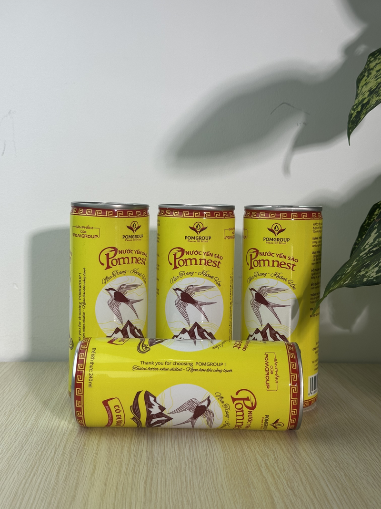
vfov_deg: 39.7
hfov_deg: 30.3
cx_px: 190
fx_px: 705
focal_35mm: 48
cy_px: 254
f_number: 1.78
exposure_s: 1/1613
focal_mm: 6.86
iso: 64
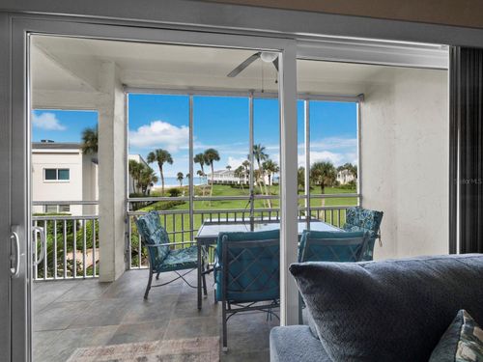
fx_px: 195
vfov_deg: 85.7
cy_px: 181
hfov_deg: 102.1
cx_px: 242
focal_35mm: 14
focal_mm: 7
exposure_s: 1/20
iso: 400
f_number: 11
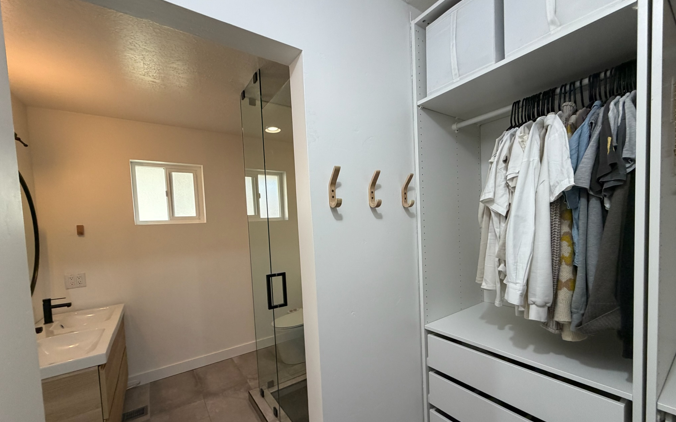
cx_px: 341
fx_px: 276
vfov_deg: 74.4
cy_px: 239
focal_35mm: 15
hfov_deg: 101.5
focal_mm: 2.22
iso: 320
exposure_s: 1/120
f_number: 2.2
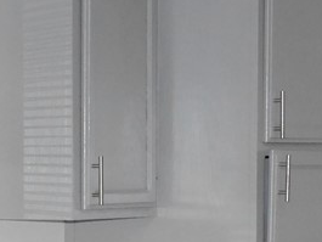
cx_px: 7
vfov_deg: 7.5
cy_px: 287
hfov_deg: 10.0
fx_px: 1833
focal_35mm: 197
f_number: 3.8
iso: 280
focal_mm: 9
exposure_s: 1/30
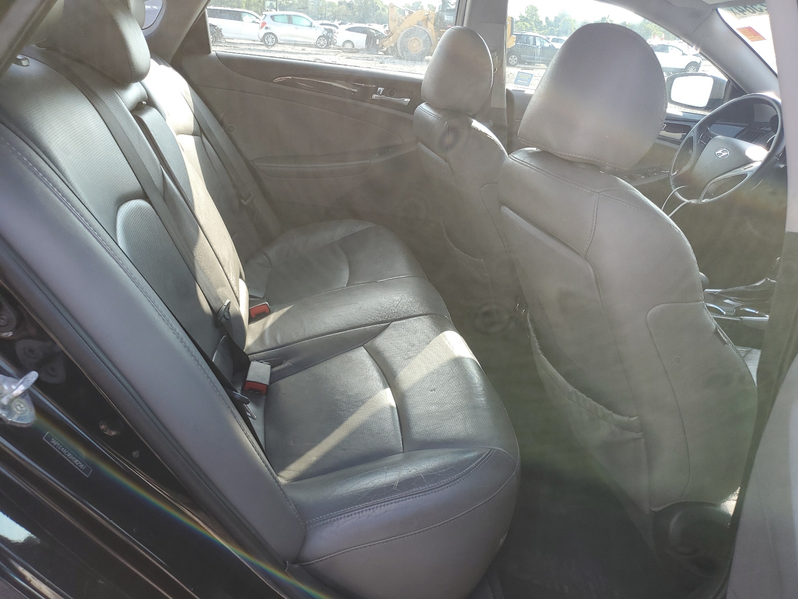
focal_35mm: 26
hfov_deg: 67.3
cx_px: 399
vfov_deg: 53.1
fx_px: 599
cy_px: 300
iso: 50
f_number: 1.5
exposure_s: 1/455
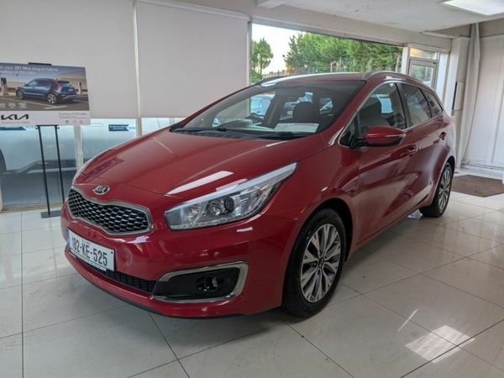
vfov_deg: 56.8
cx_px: 252
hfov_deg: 71.6
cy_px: 189
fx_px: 349
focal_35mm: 24
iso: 20
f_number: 1.68
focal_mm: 6.9
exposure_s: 1/231
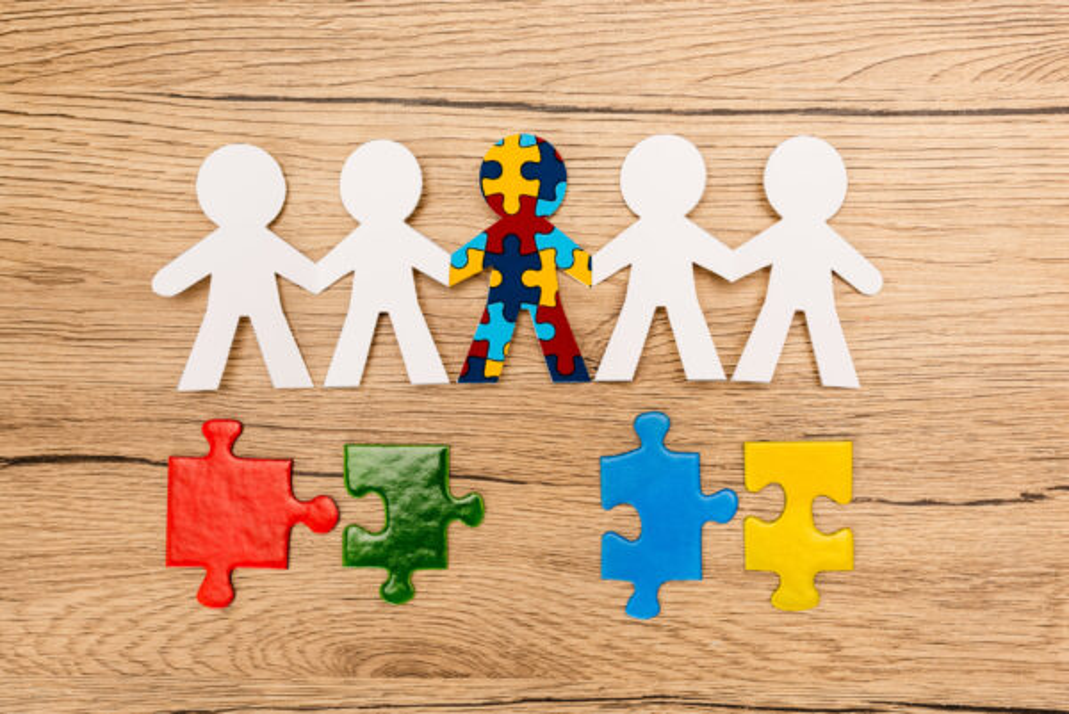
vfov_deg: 27.0
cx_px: 534
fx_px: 1486
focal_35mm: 50
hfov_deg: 39.6
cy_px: 357
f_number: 5.6
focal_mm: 50
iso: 100
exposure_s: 1/160
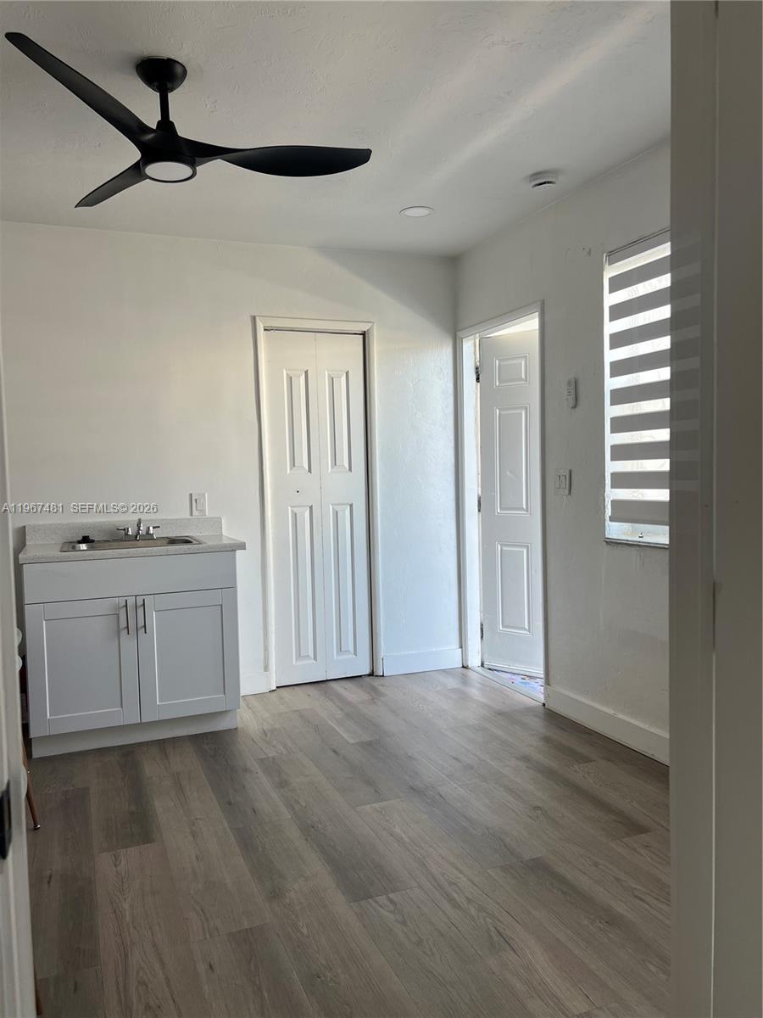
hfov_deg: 53.1
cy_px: 509
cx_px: 382
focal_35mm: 26
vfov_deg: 67.3
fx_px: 764
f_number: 1.5
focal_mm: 5.7
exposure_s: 1/121
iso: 50
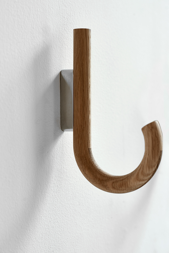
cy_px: 126
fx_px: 598
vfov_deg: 23.9
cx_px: 84
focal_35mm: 85
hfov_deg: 16.1
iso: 100
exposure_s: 2
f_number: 4.5
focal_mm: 85
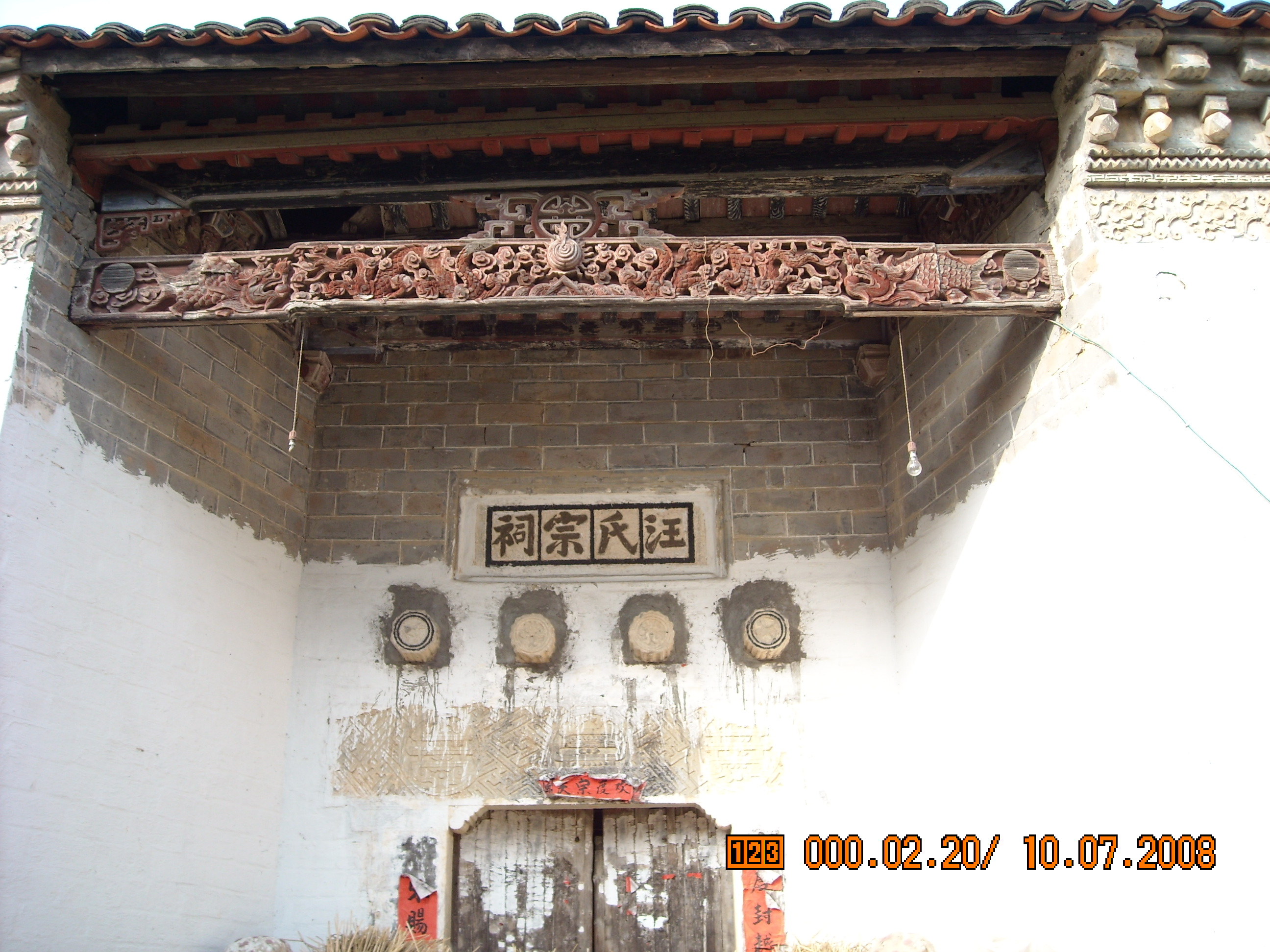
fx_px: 1284
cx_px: 635
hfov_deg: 52.6
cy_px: 476
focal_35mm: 35
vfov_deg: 40.7
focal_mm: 5.7
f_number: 2.8
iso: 64
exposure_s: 1/154
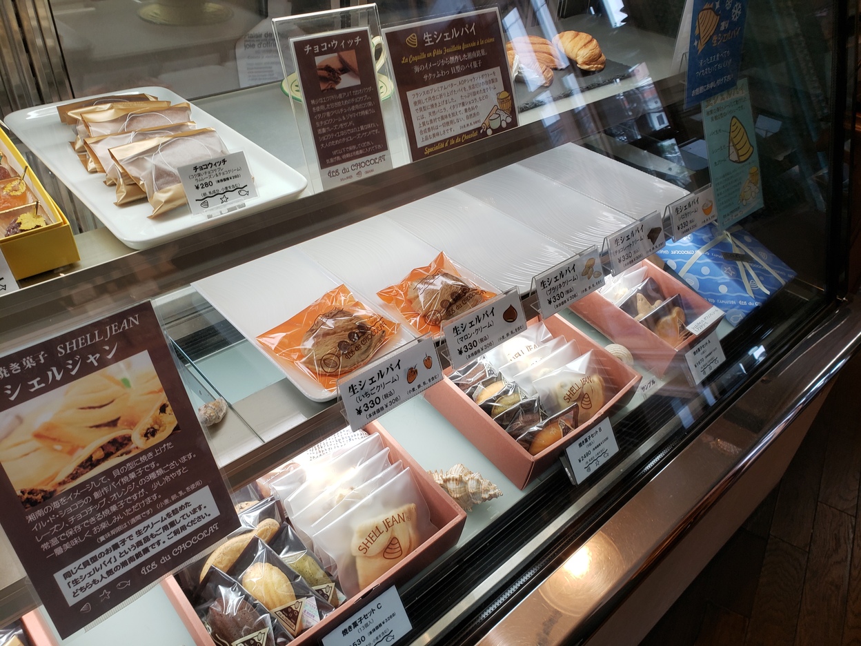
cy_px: 323
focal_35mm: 26
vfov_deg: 53.1
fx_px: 647
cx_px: 430
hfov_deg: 67.3
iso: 64
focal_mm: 4.3
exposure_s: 1/50
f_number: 2.4
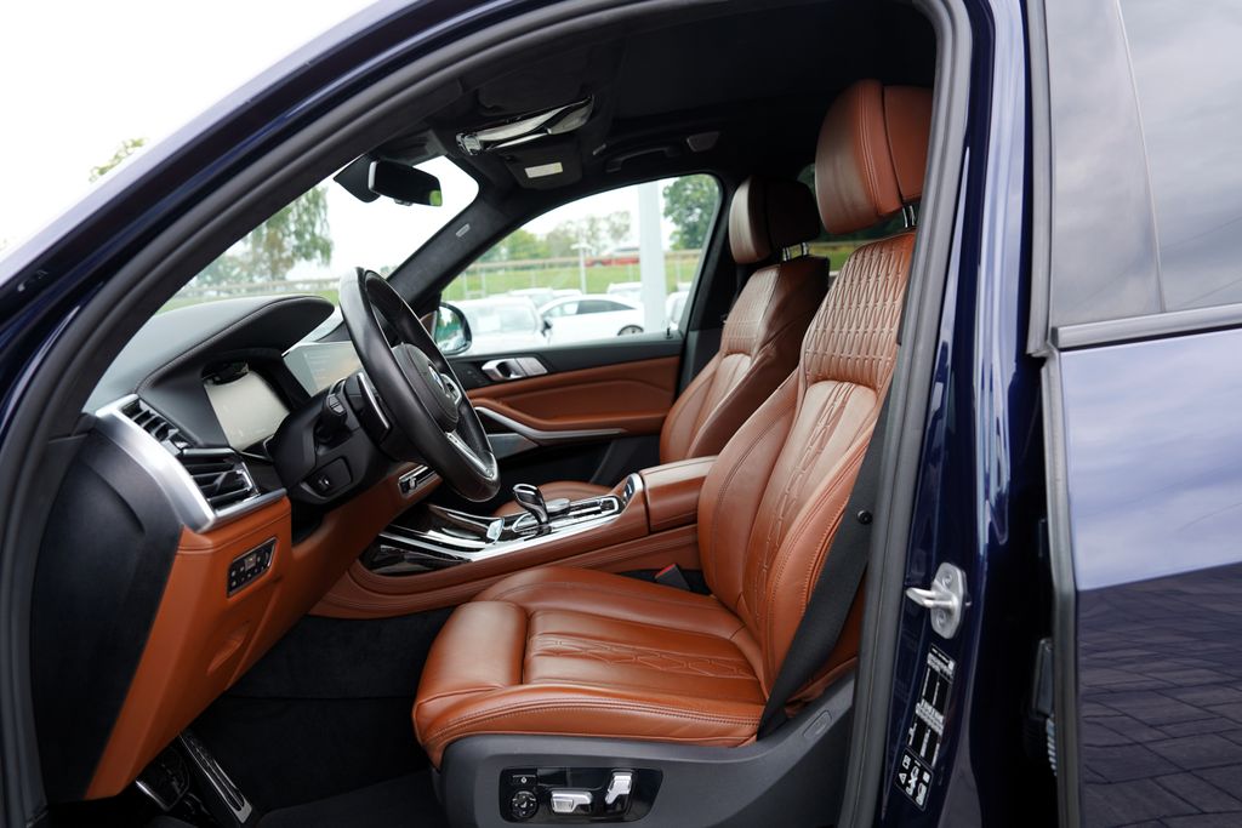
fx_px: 828
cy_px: 414
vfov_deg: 53.1
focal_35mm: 24
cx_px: 621
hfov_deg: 73.7
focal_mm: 24
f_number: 4
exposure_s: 1/50
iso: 100
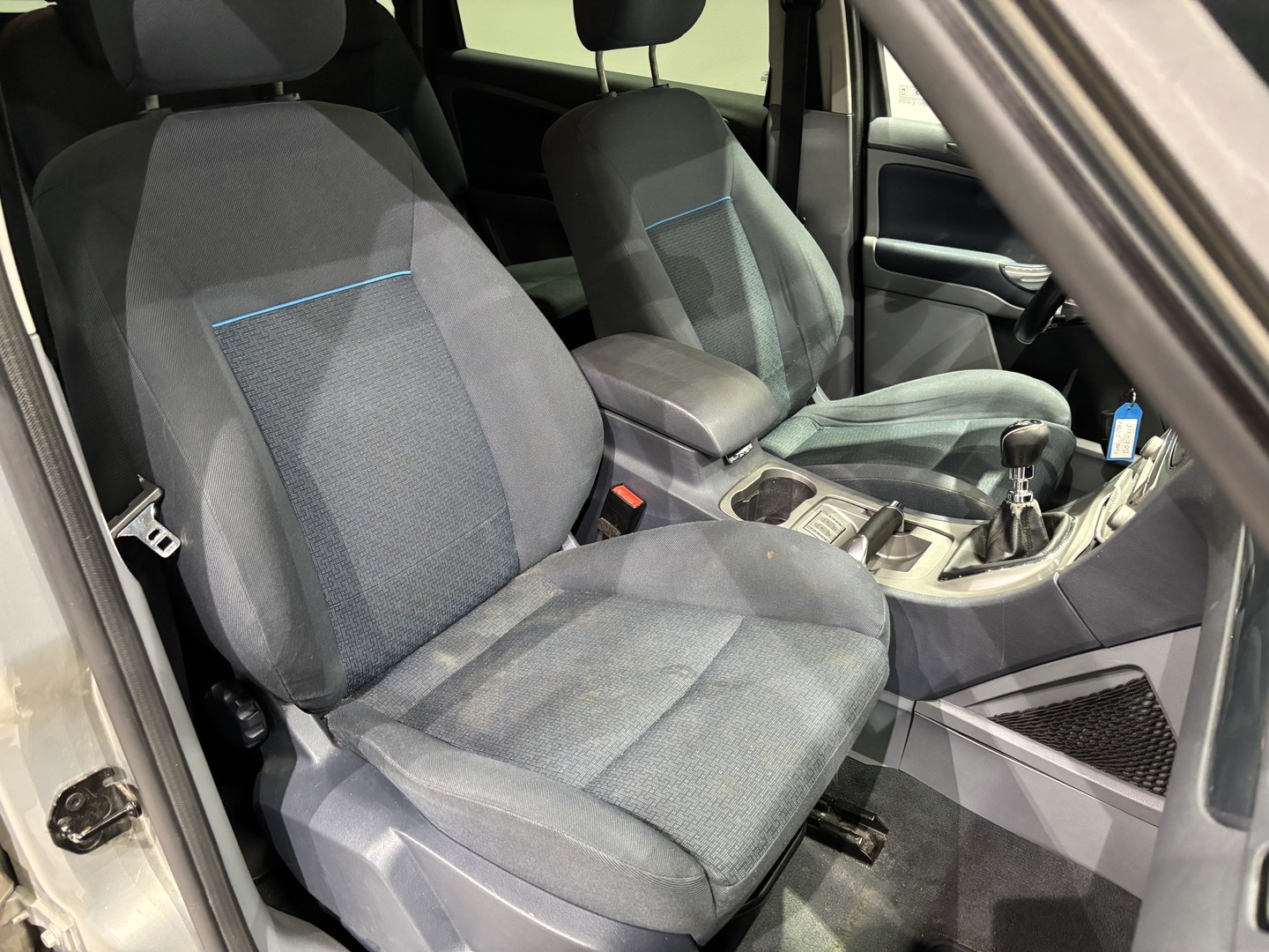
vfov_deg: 53.1
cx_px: 634
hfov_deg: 67.3
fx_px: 953
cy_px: 476
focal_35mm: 26
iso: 400
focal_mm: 5.96
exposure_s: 1/50
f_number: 1.6
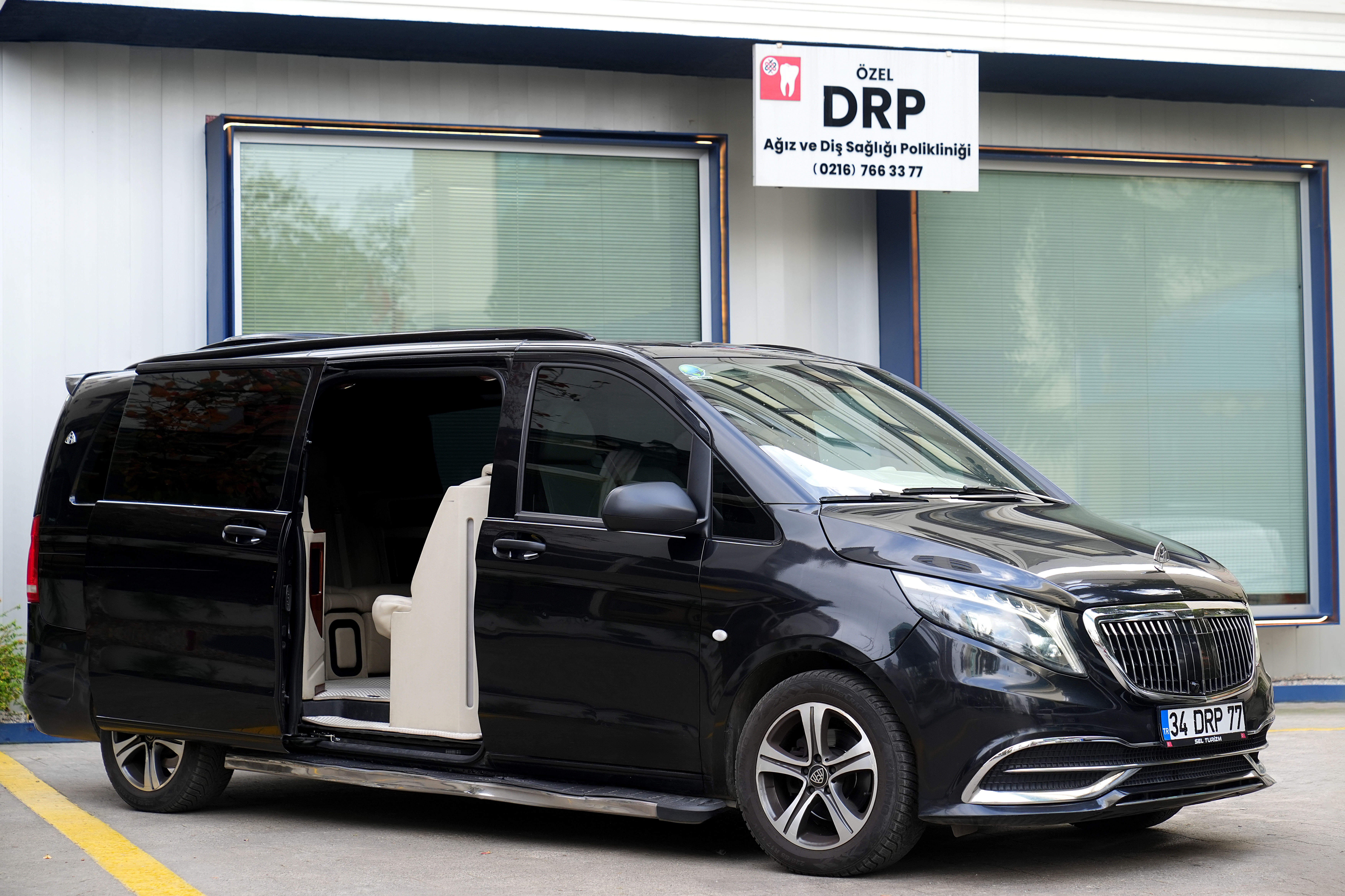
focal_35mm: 67
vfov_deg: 20.3
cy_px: 448
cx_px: 672
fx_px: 2503
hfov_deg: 30.1
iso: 250
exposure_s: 1/159
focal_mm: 67
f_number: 3.5
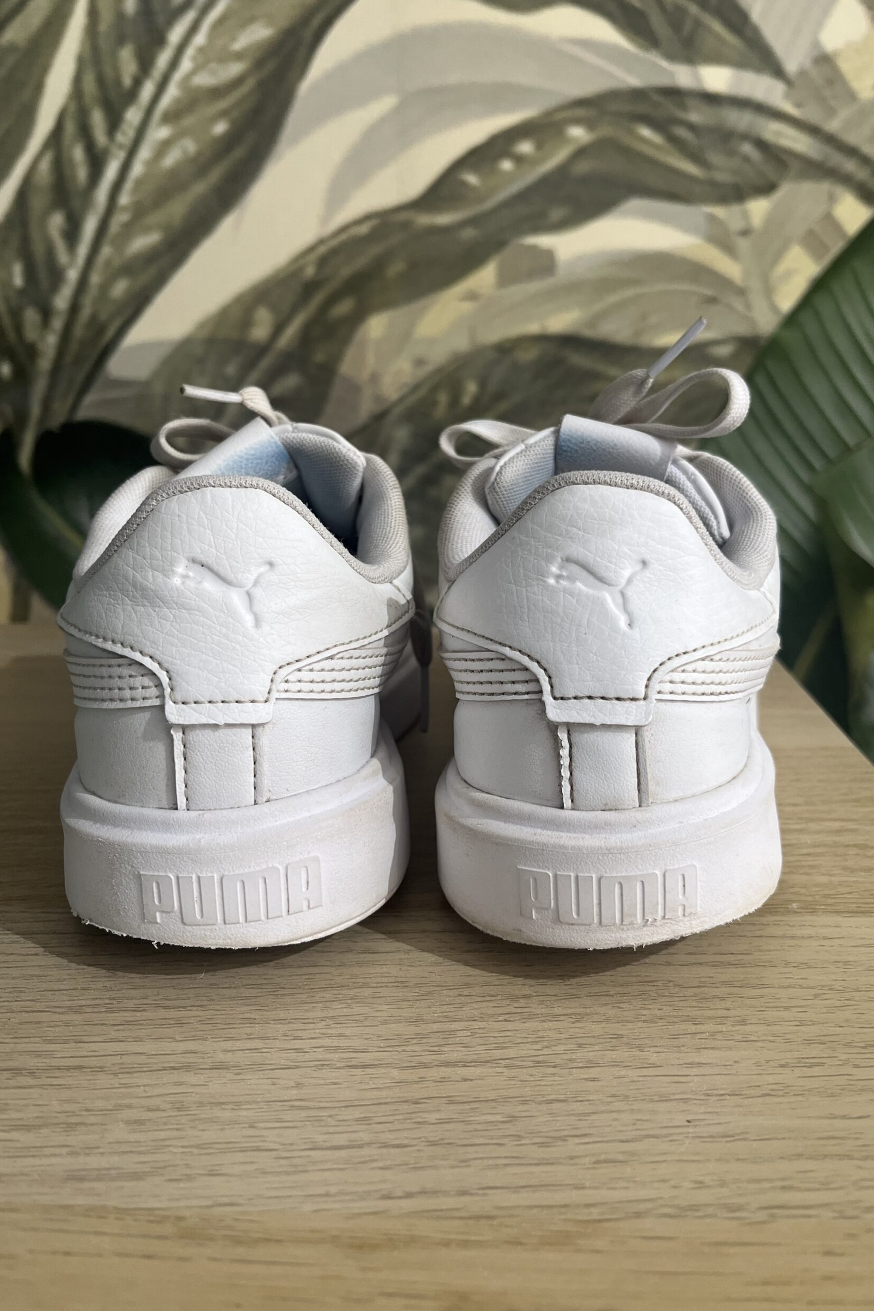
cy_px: 641
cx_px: 470
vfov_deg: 65.5
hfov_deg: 46.4
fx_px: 1020
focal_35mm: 28
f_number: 1.6
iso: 80
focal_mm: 5.1
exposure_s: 1/100
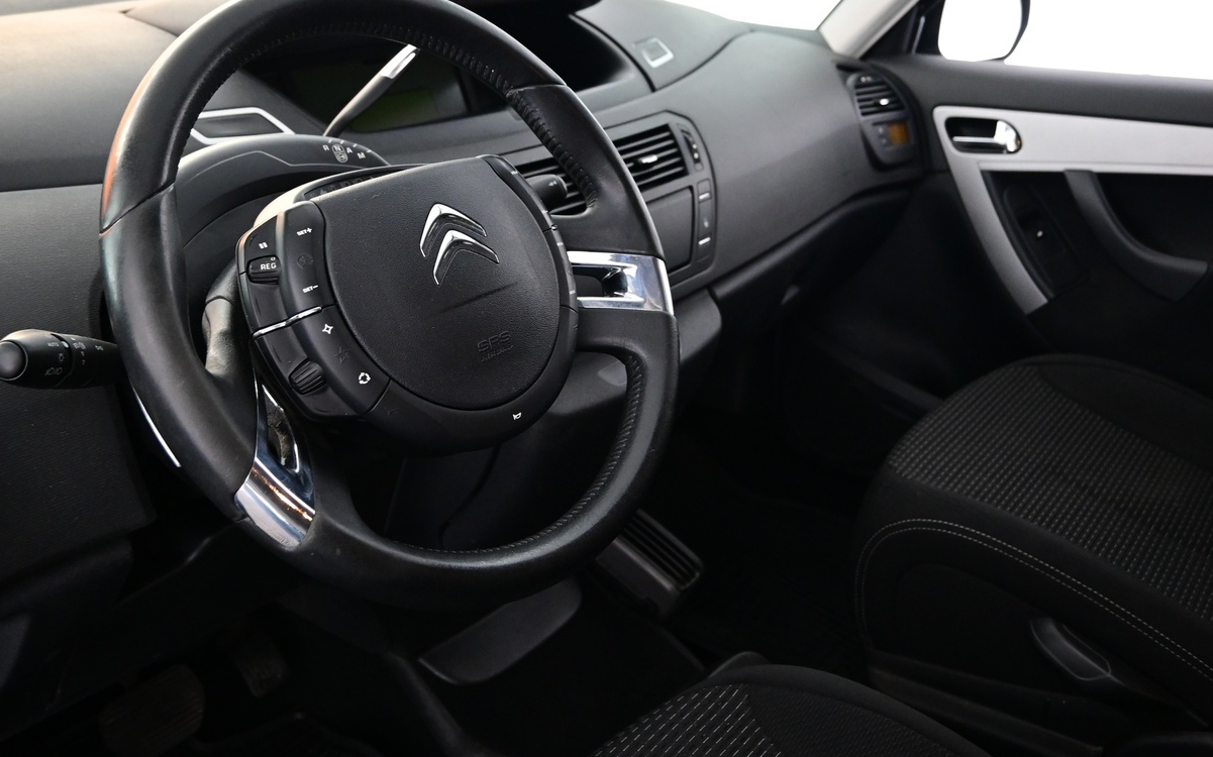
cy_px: 338
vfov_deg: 38.3
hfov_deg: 58.2
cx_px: 595
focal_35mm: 33
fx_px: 1091
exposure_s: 1/25
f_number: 3.5
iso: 1800
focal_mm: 16
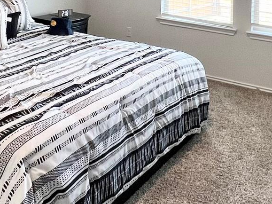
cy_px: -82
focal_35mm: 46
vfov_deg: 25.5
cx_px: 114
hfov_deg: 41.1
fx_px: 361
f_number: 1.8
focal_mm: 1.57
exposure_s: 1/120
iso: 100
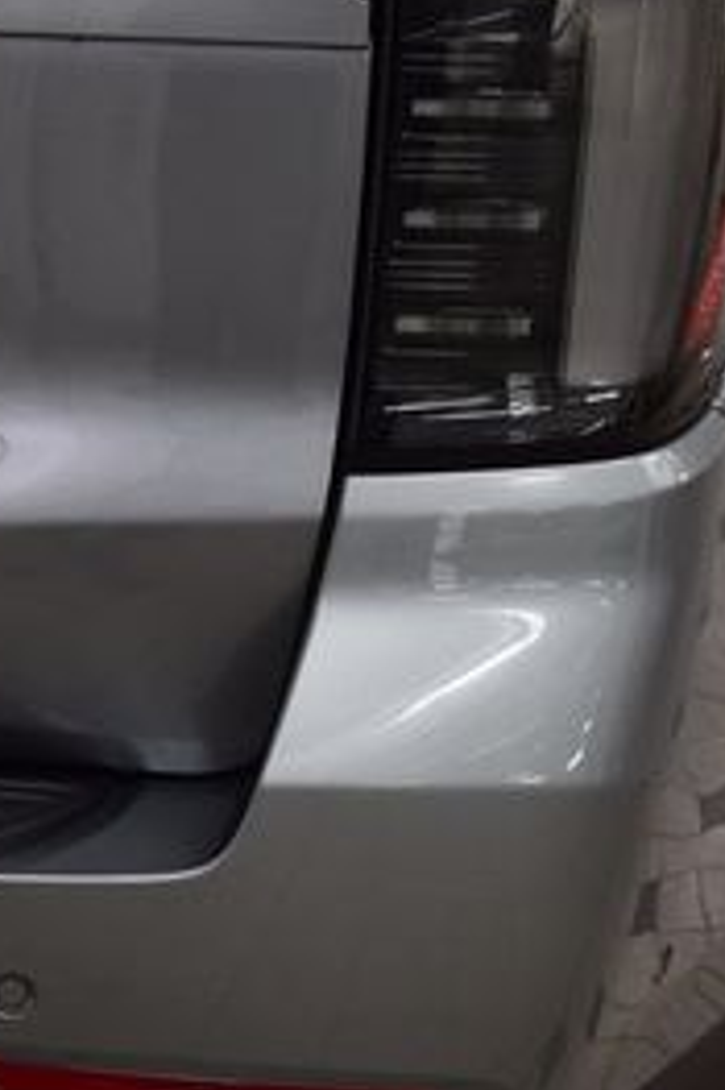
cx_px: -526
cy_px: 462
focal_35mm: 95
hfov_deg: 13.2
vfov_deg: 21.5
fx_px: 2873
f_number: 6.3
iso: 400
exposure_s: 1/15
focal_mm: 26
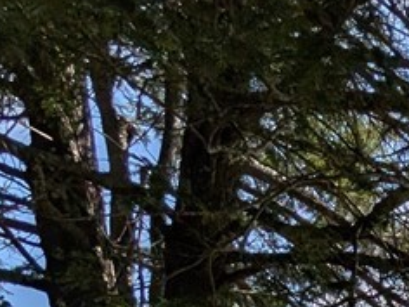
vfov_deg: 18.3
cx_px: 642
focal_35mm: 52
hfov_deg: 25.5
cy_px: 617
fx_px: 614
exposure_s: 1/4878
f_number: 1.7
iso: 52
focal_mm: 2.02
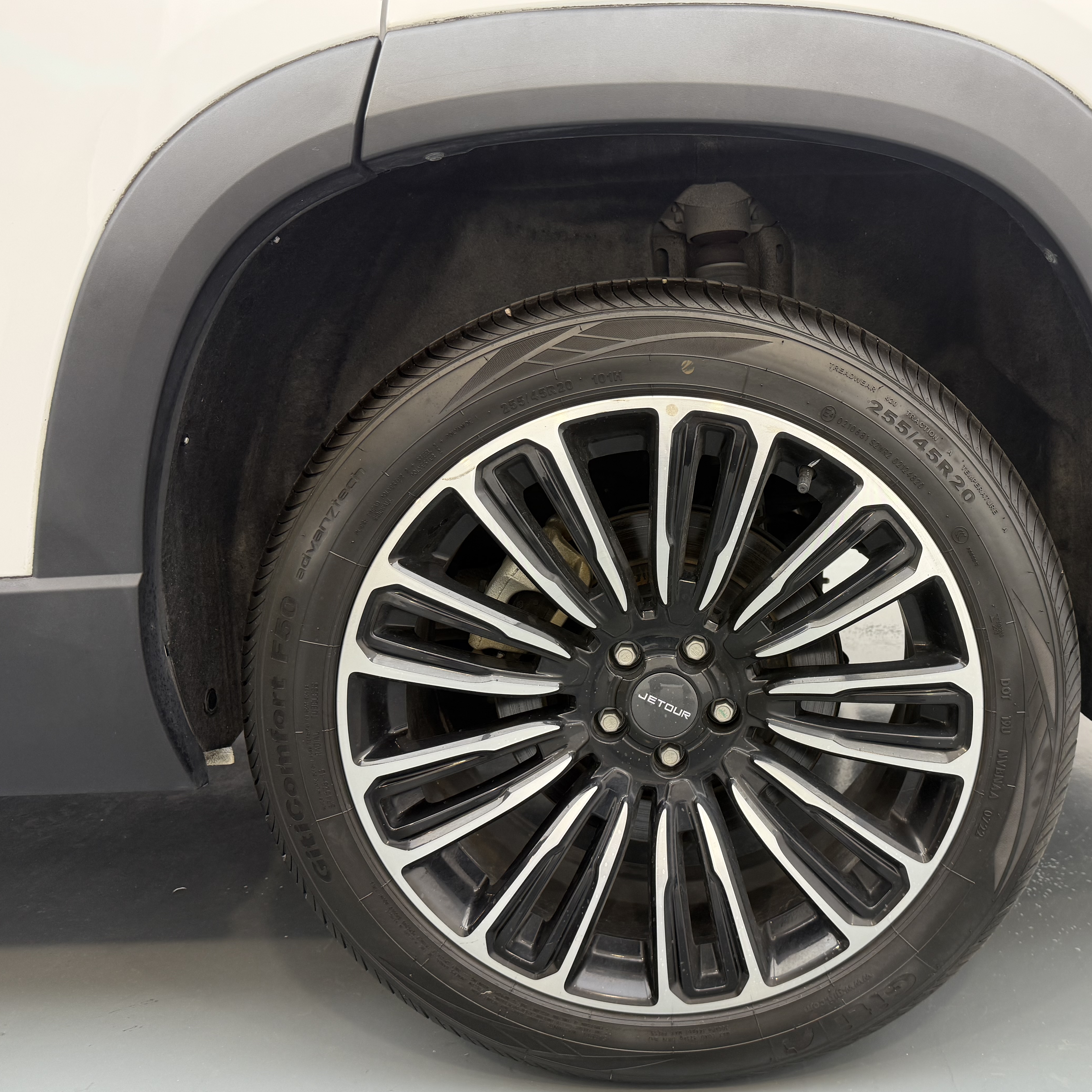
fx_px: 1035
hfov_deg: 54.7
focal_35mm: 29
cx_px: 715
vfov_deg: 55.6
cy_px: 551
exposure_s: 1/50
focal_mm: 6.76
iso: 125
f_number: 1.78
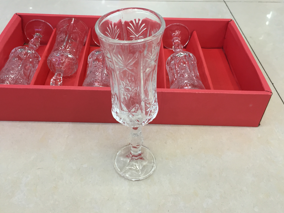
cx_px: 130
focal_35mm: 36
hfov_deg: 51.3
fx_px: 295
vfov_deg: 39.6
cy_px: 91
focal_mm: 4.15
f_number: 2.2
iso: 80
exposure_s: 1/33
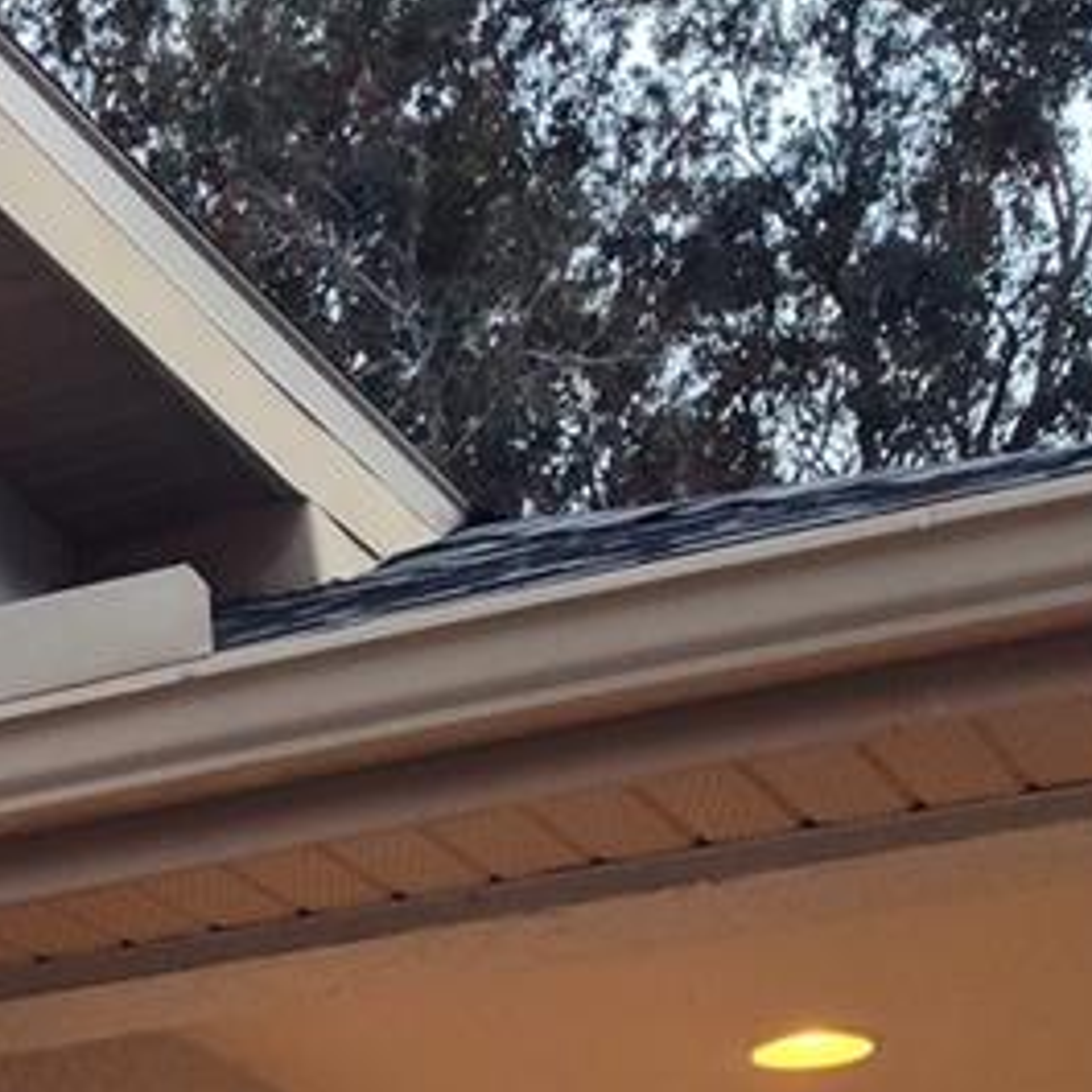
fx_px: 3284
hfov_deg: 17.8
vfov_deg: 15.7
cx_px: -293
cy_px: 2060
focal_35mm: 92
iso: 722
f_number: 1.8
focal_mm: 5.56
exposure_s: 1/60
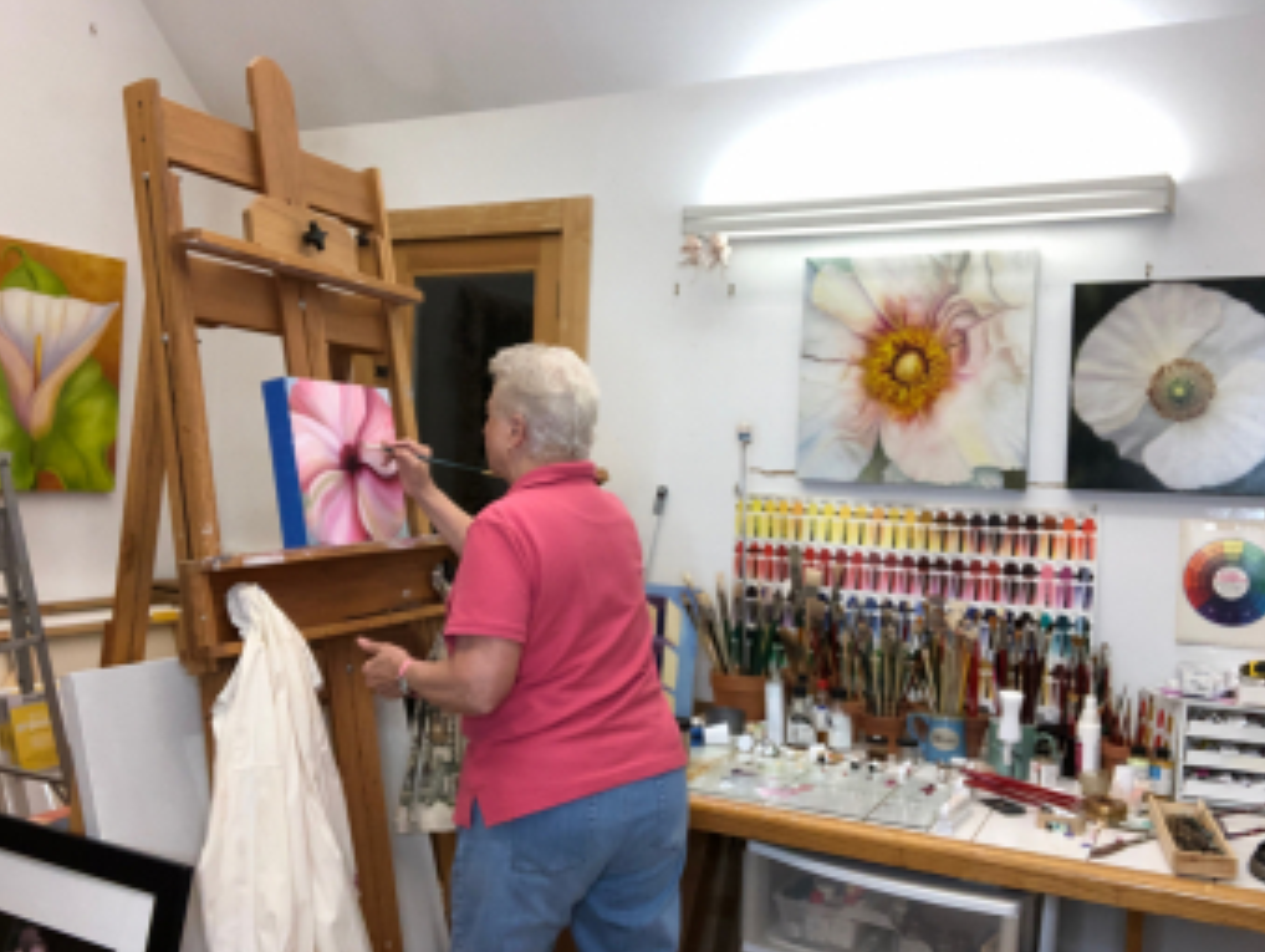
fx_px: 1207
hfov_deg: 55.3
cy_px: 472
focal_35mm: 33
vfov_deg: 43.0
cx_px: 642
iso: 125
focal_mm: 2.87
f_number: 2.2
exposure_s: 1/120
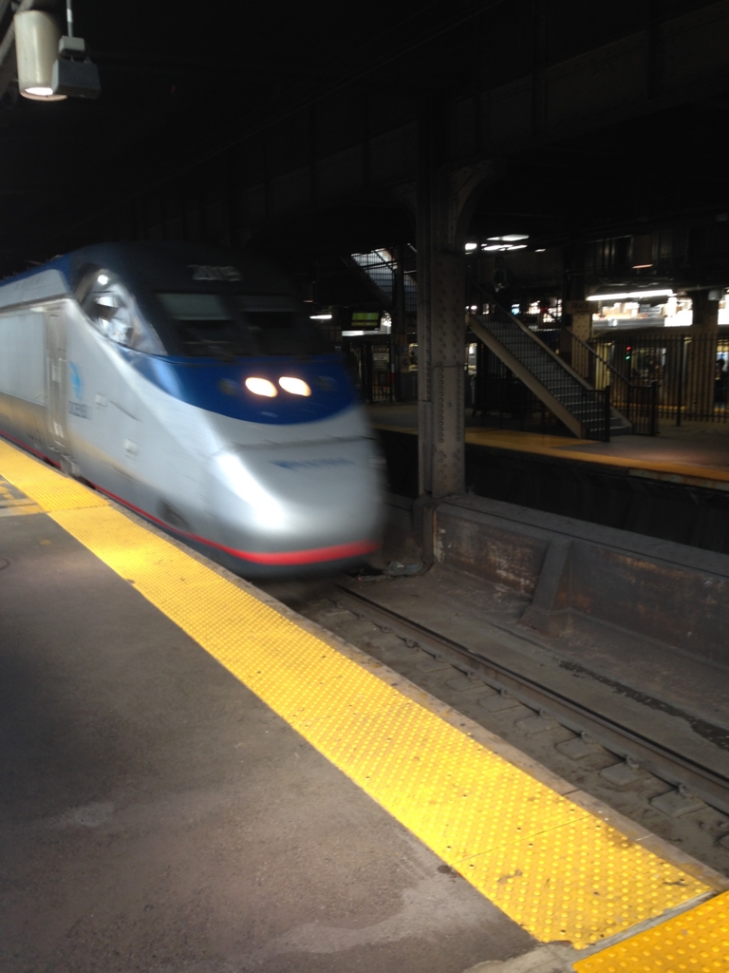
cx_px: 364
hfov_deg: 42.9
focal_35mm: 33
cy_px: 486
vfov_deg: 55.4
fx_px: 927
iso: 50
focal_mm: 4.12
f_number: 2.4
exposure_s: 1/24
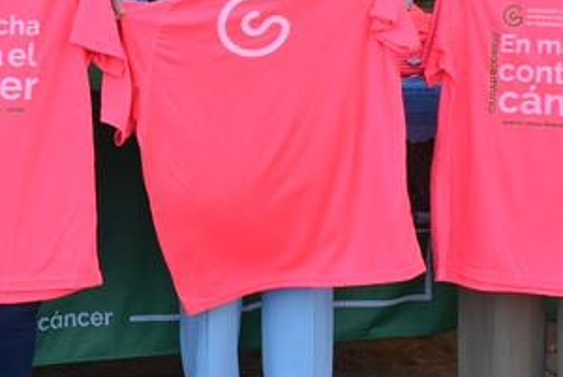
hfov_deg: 13.9
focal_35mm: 144
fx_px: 2255
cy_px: 43
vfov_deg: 9.5
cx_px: -58
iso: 400
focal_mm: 24
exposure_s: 1/200
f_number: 7.1
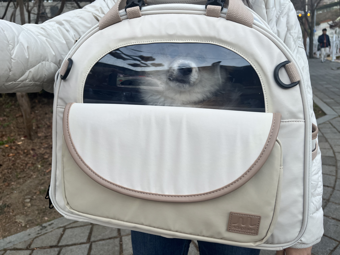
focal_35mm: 26
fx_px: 255
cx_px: 170
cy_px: 128
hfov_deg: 67.3
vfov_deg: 53.1
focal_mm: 5.1
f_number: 1.6
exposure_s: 1/185
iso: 40
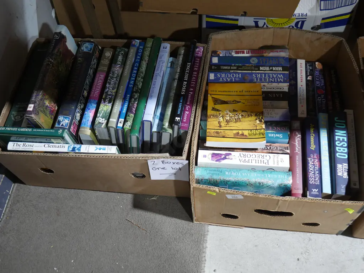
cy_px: 136
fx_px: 421
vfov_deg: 36.0
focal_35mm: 40
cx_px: 182
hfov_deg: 46.8
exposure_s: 1/60
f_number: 4.4
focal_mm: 20
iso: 1250
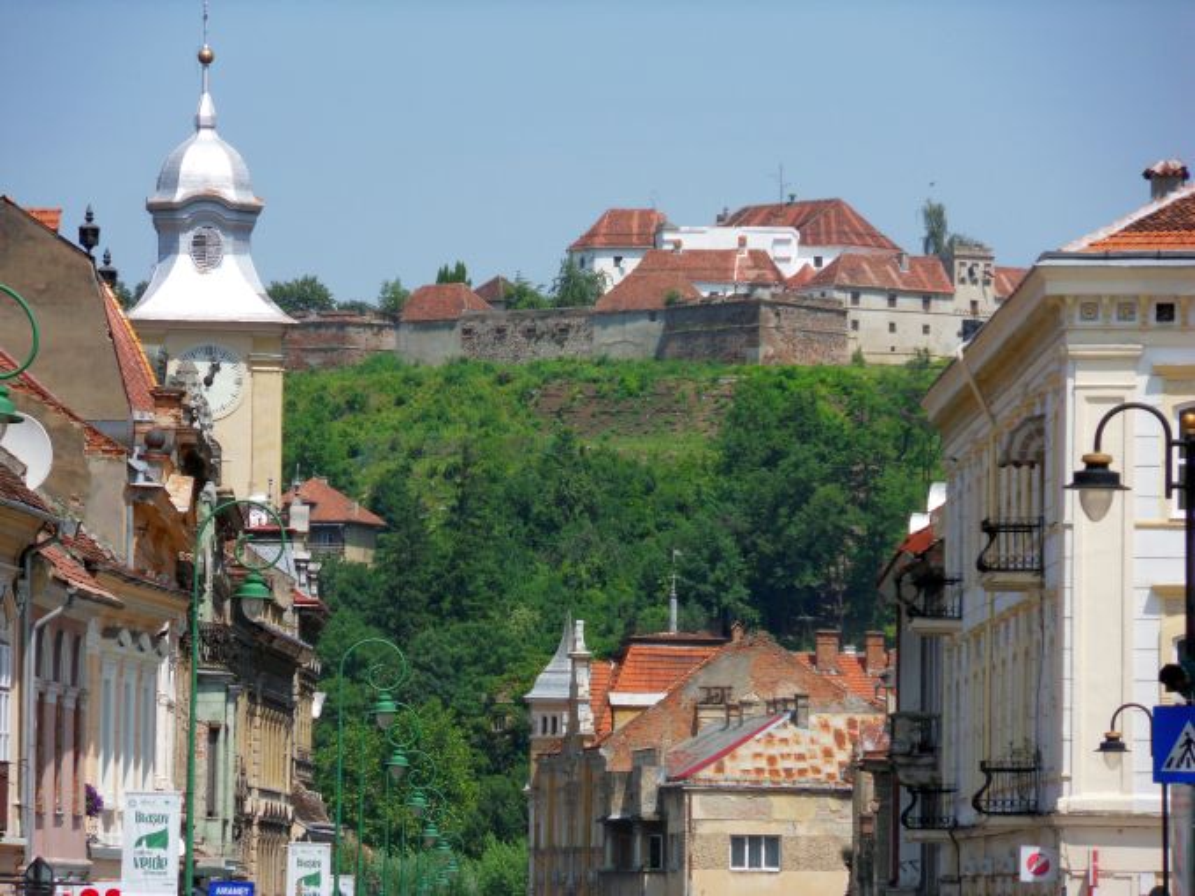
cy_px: 448
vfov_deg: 6.2
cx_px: 598
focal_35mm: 240
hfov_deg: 8.2
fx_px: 8285
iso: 80
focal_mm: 42
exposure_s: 1/500
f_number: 5.8
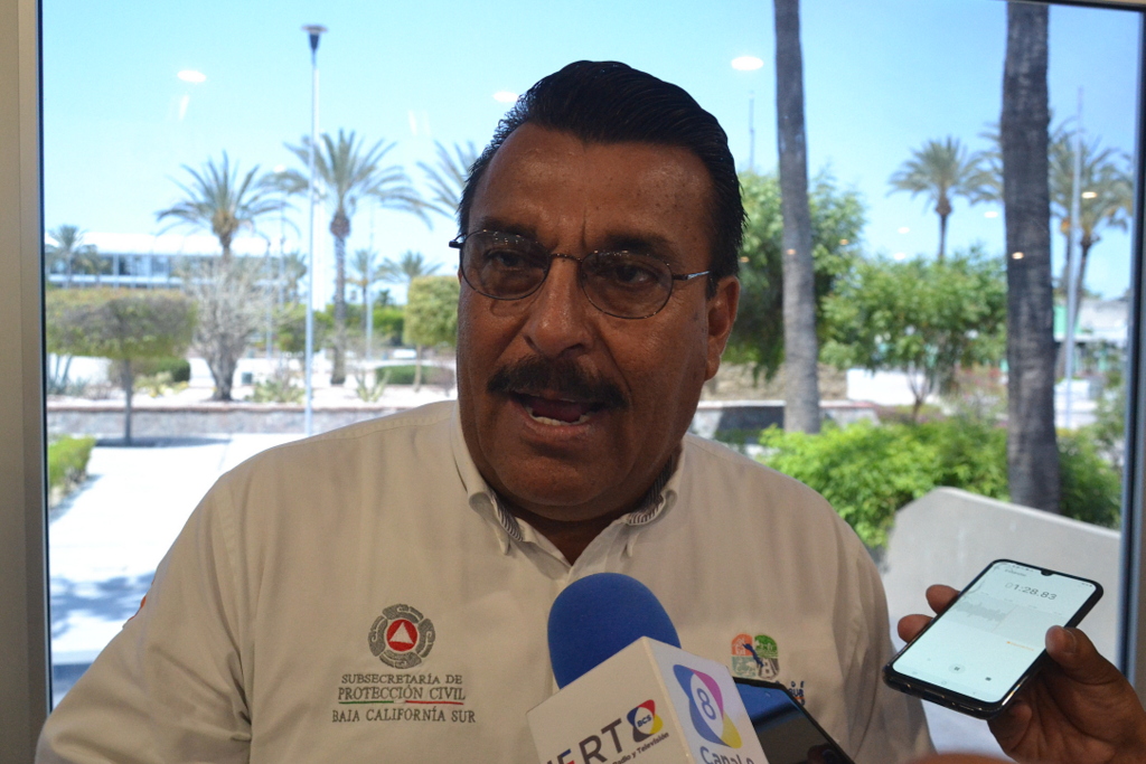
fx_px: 955
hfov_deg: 61.9
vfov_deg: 43.6
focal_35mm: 30
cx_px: 573
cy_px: 382
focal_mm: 20
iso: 1800
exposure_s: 1/60
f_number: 3.5
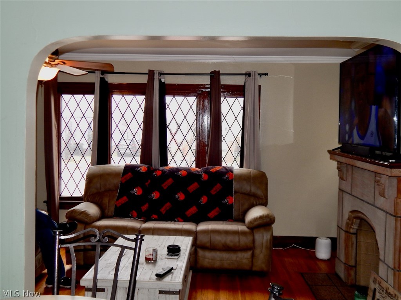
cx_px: 200
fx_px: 440
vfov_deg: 37.7
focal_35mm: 38
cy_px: 150
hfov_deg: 49.0
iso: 125
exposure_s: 1/60
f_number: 3.4
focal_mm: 6.8
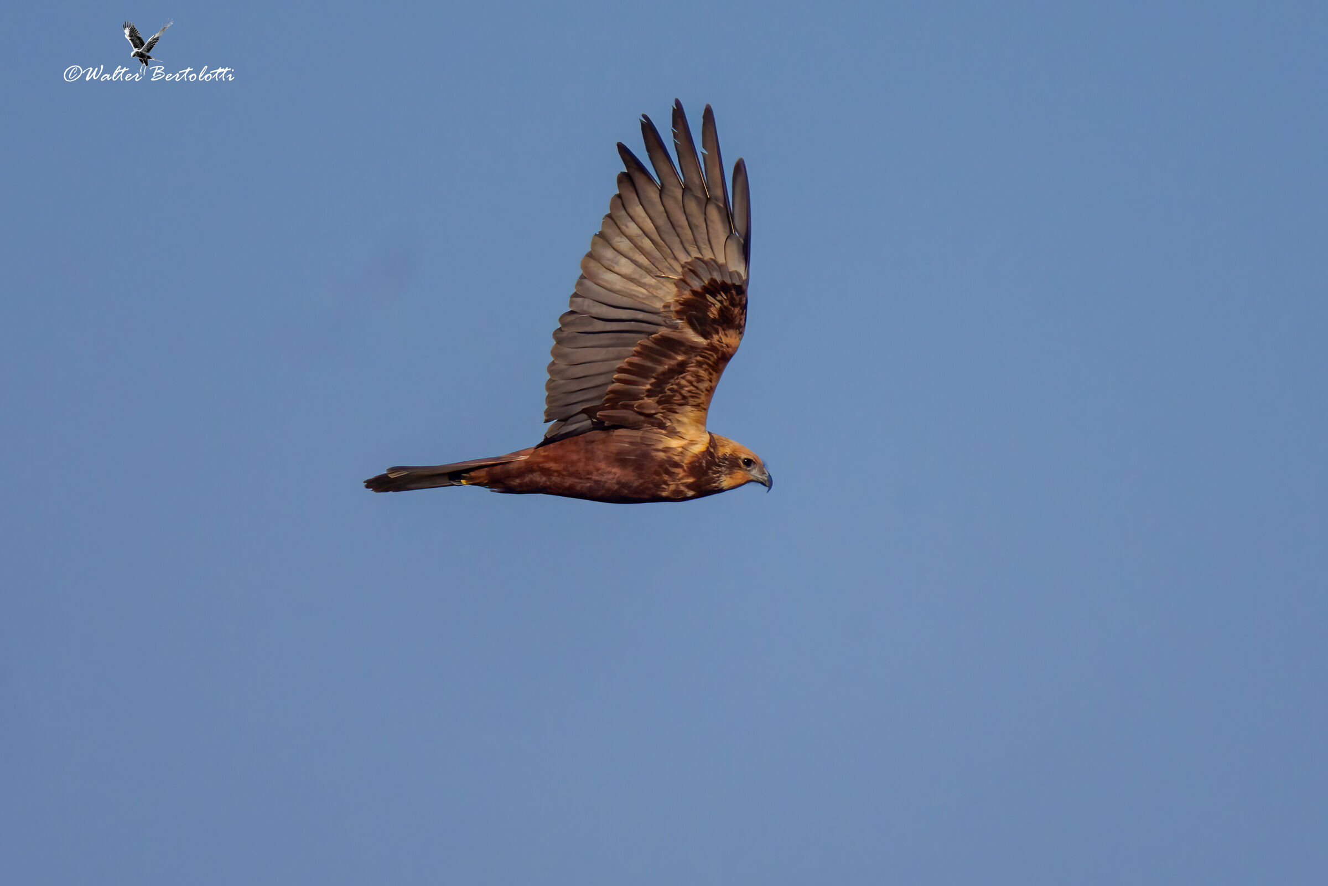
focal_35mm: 840
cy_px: 443
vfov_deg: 1.6
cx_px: 664
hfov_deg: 2.5
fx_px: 30984
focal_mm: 840
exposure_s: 1/3200
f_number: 9
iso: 500
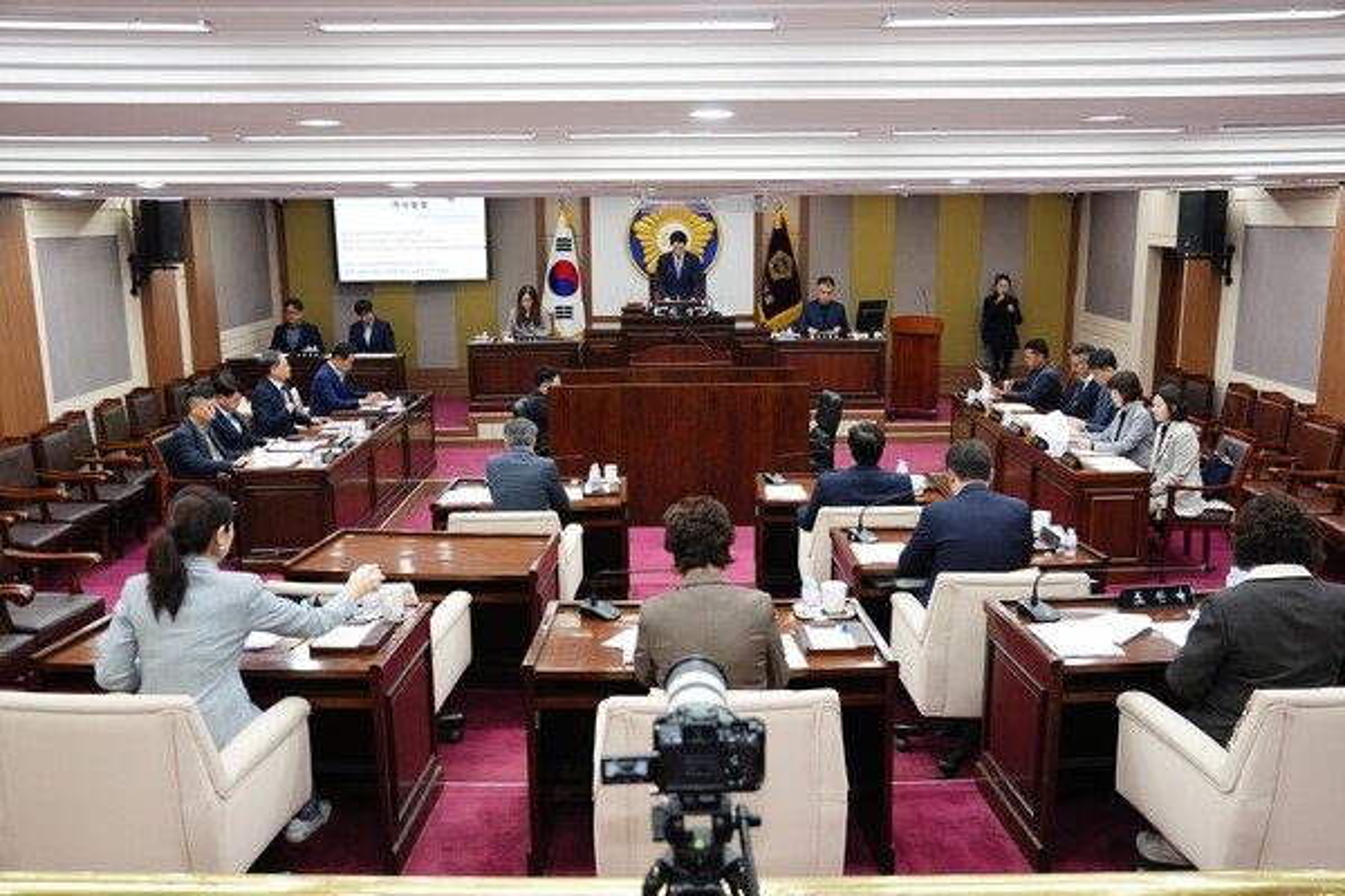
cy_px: 448
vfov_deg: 41.1
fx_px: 1195
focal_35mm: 32
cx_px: 672
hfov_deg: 58.7
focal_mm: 32
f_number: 4
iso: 1600
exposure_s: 1/125
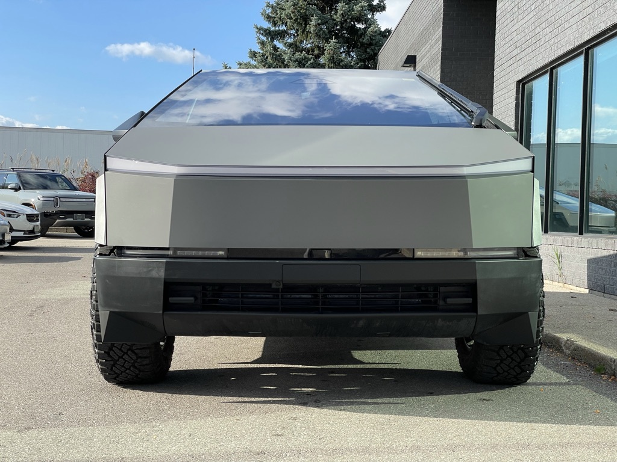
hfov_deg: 36.8
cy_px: 231
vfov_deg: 28.0
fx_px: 927
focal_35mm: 52
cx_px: 308
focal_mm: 6
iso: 25
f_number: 2
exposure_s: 1/940
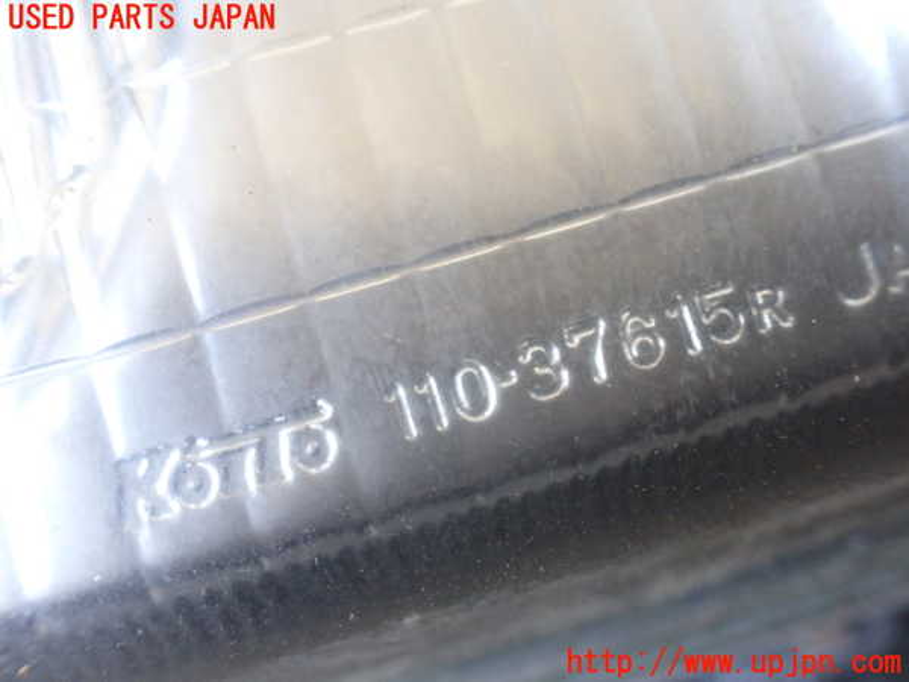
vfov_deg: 46.8
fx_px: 788
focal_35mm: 30
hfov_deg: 60.0
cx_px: 454
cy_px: 341
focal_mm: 5.4
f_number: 2.3
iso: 800
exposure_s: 1/125
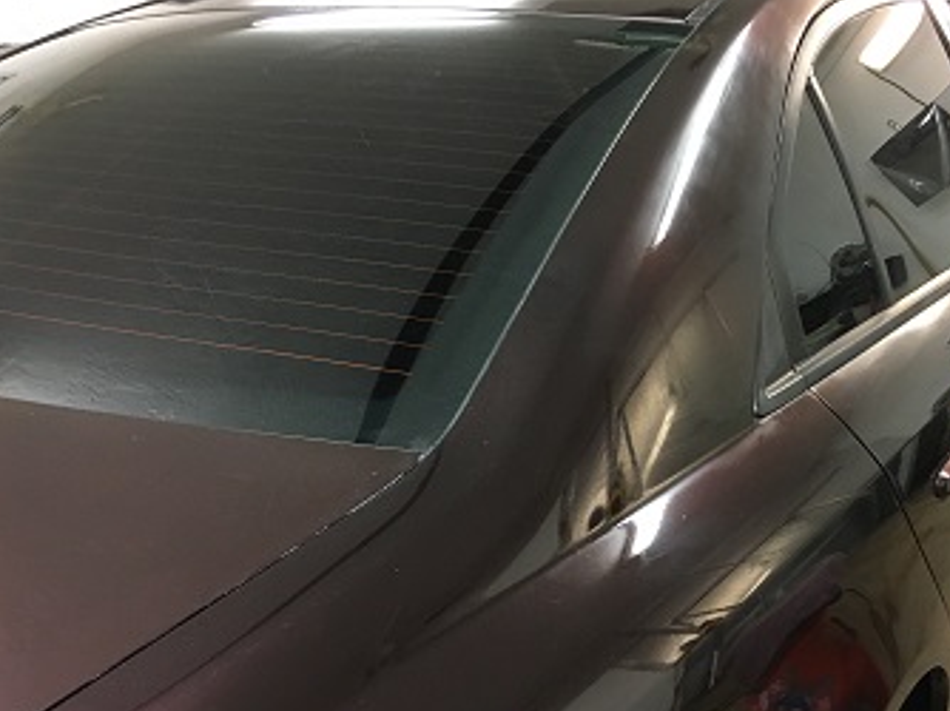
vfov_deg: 35.9
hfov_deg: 46.4
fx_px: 1097
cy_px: 391
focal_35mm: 40
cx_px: 597
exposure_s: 1/30
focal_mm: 4.15
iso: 160
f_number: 2.2
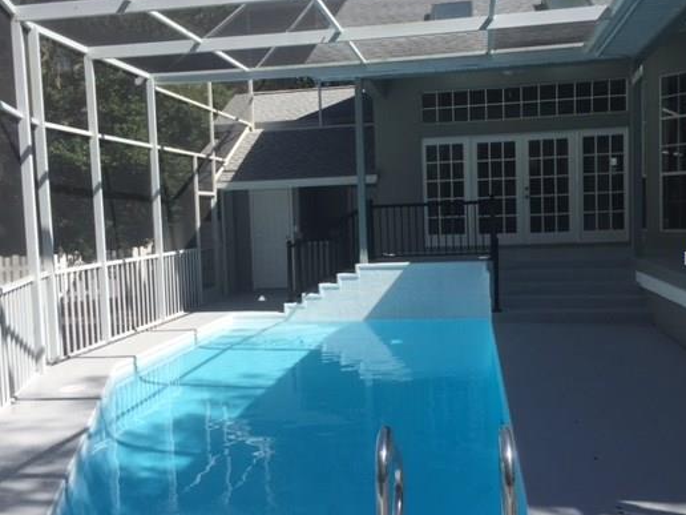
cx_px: 339
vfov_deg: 39.7
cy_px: 259
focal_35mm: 36
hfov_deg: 51.4
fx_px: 713
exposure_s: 1/1364
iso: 32
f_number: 2.2
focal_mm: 4.15
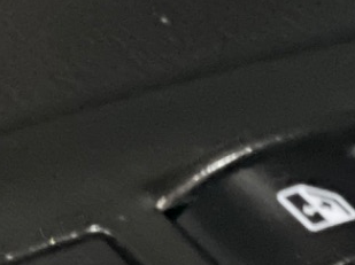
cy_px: 225
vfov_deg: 3.1
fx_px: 4907
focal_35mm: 479
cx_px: 449
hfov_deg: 4.1
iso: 2000
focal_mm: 9
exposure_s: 1/15
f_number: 2.8
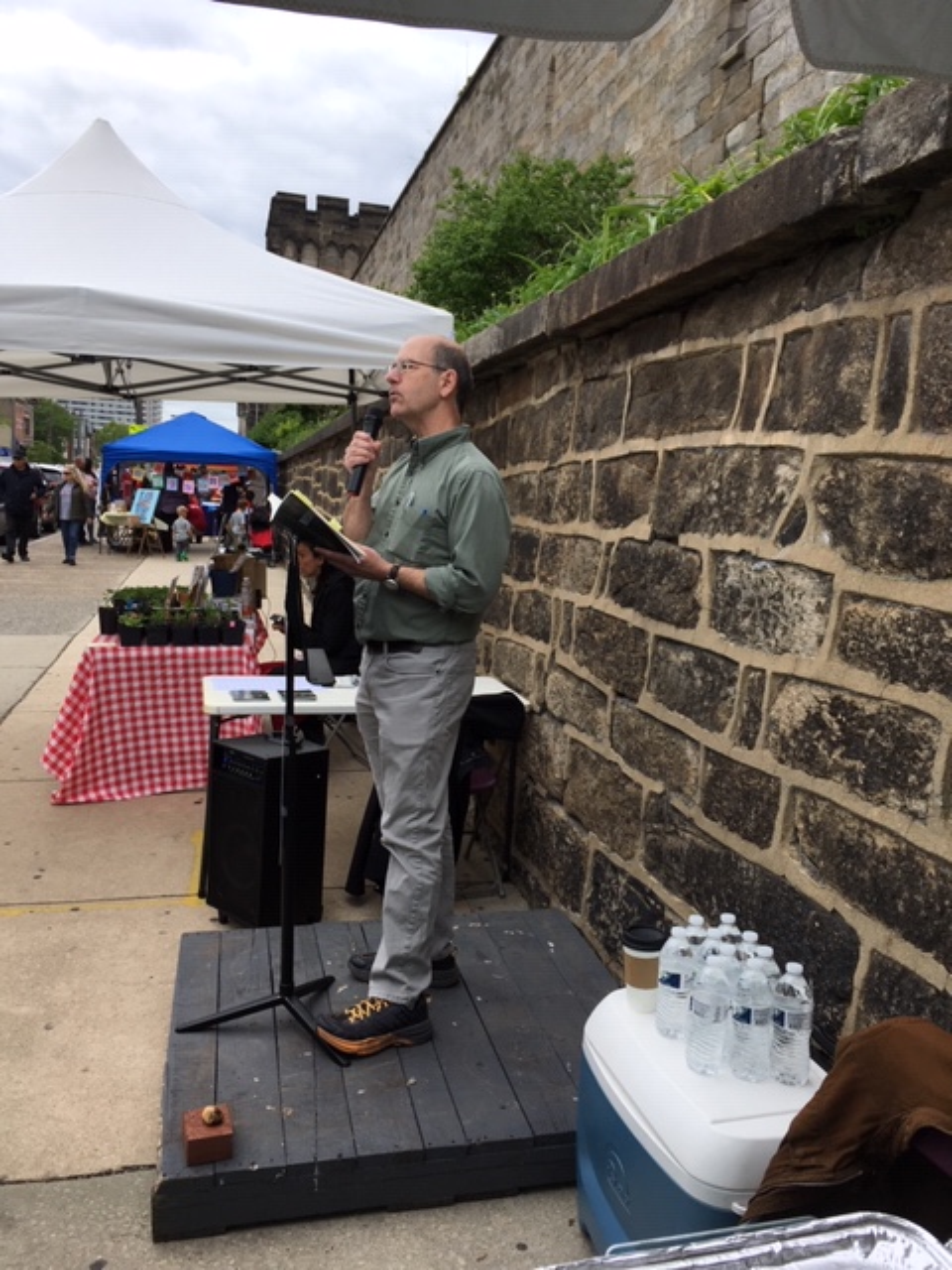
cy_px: 635
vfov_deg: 61.7
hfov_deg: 48.2
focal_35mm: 29
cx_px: 476
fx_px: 1063
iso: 25
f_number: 2.2
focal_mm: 4.15
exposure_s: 1/1012
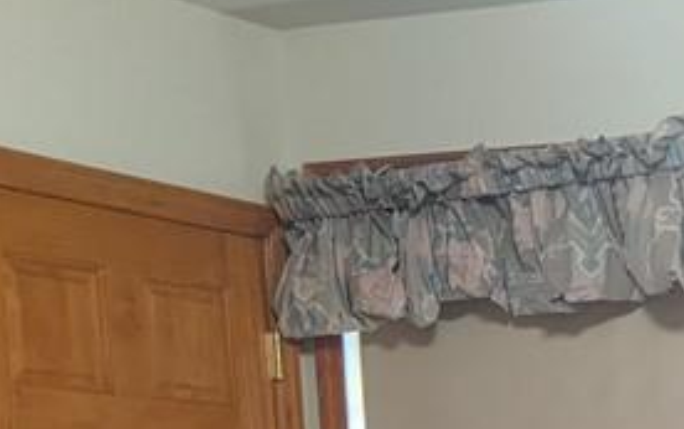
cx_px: 1063
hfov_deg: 17.4
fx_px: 1978
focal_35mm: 106
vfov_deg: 11.0
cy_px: 932
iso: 172
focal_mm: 4.44
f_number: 1.8
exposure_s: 1/30
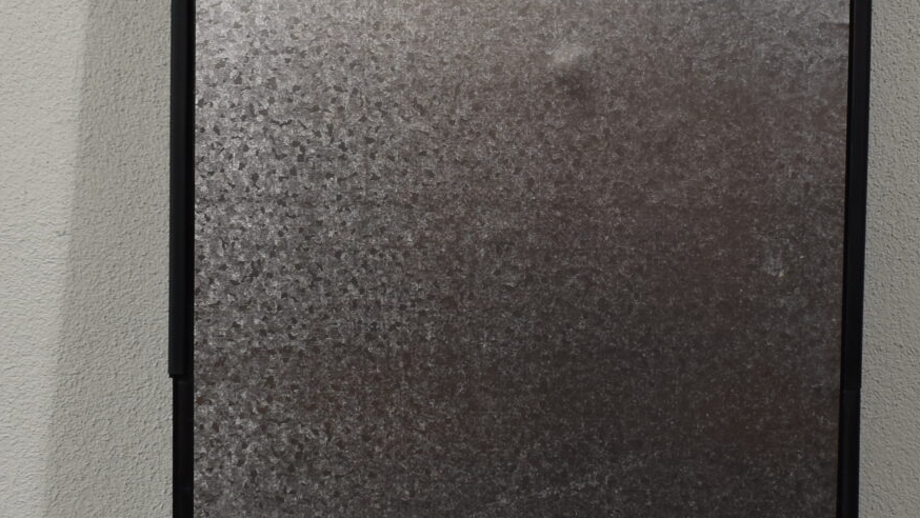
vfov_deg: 13.2
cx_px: 545
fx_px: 2245
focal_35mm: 92
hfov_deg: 23.1
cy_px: 263
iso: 280
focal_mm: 20
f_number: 5.6
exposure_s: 1/125
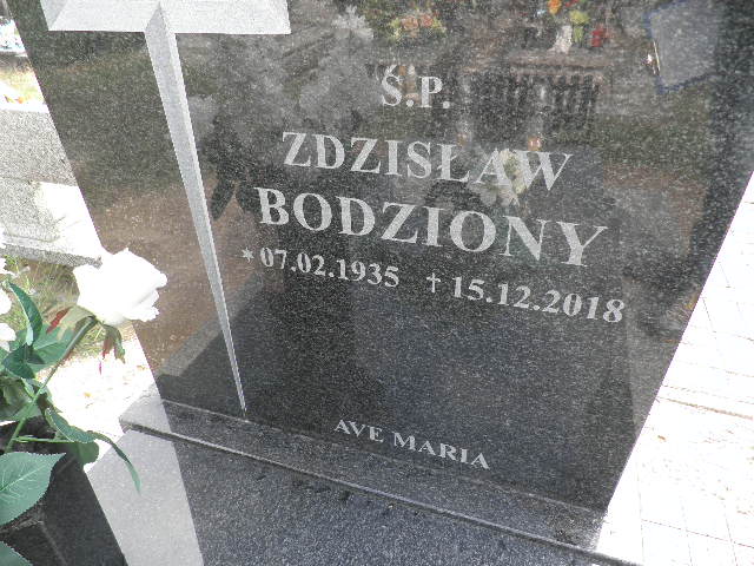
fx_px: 523
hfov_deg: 71.6
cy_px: 283
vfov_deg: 56.8
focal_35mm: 24
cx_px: 377
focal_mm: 4.3
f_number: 3.3
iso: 64
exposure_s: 1/80
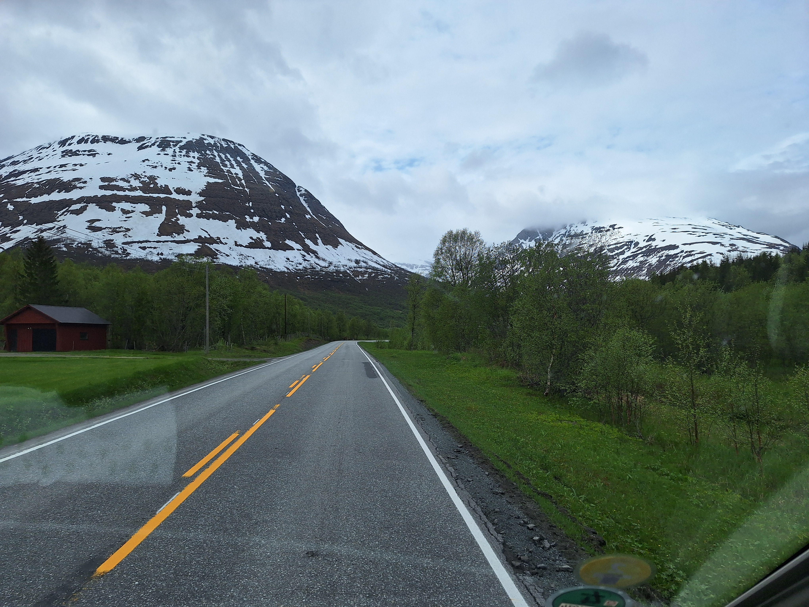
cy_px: 304
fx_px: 538
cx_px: 404
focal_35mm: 23
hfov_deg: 73.9
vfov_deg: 58.9
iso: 40
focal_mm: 5.54
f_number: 1.8
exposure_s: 1/3413
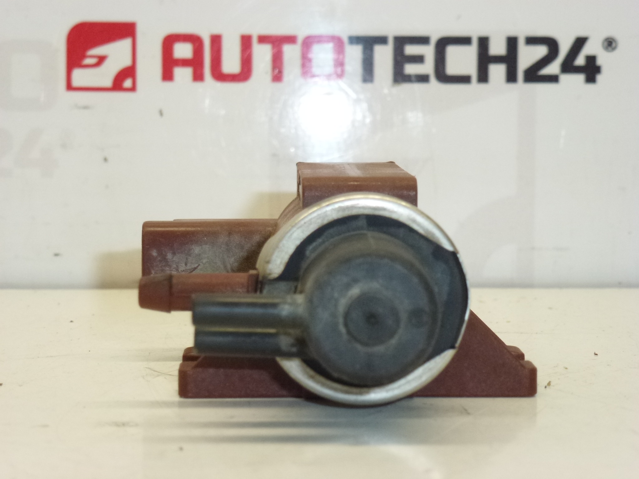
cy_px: 240
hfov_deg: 23.8
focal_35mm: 82
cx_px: 320
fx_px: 1514
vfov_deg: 18.0
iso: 400
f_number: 4.8
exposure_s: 1/125
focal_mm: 14.8
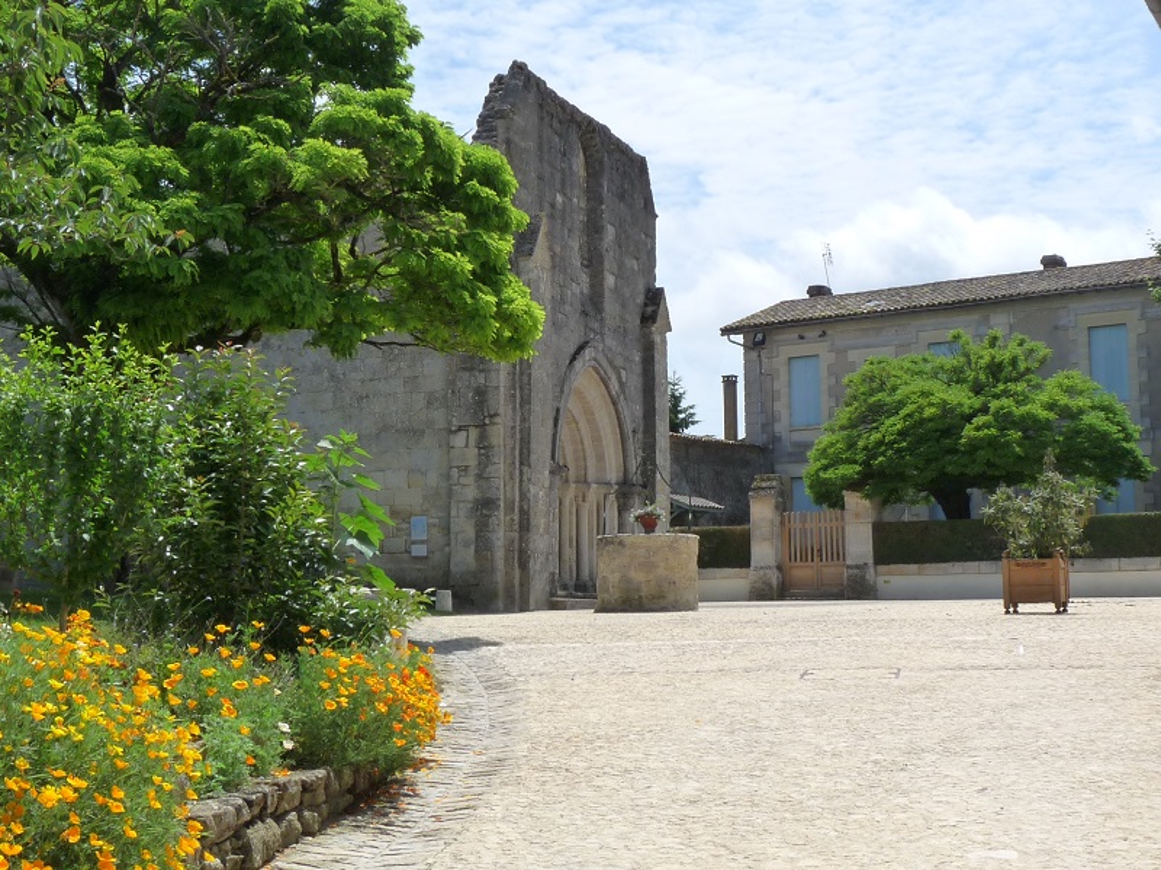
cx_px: 580
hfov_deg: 36.2
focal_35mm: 53
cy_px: 435
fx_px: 1778
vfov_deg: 27.5
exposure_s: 1/500
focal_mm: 6.6
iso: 160
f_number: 6.3
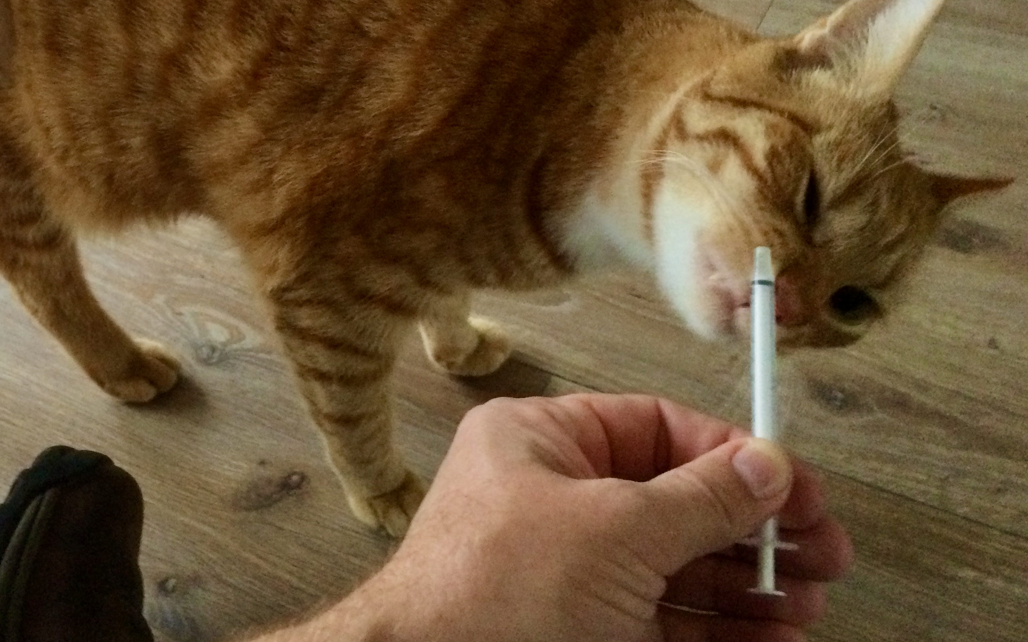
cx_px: 278
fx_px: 1261
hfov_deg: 43.2
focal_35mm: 45
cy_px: 143
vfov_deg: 28.1
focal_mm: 4.15
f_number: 2.2
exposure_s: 1/30
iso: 250
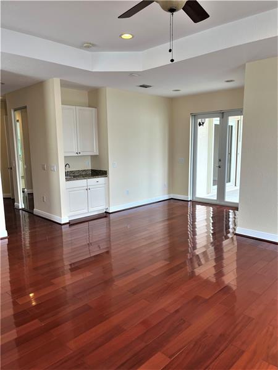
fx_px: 278
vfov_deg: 67.3
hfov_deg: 53.1
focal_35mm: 26
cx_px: 139
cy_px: 185
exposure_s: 1/120
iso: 50
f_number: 1.6
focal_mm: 5.1
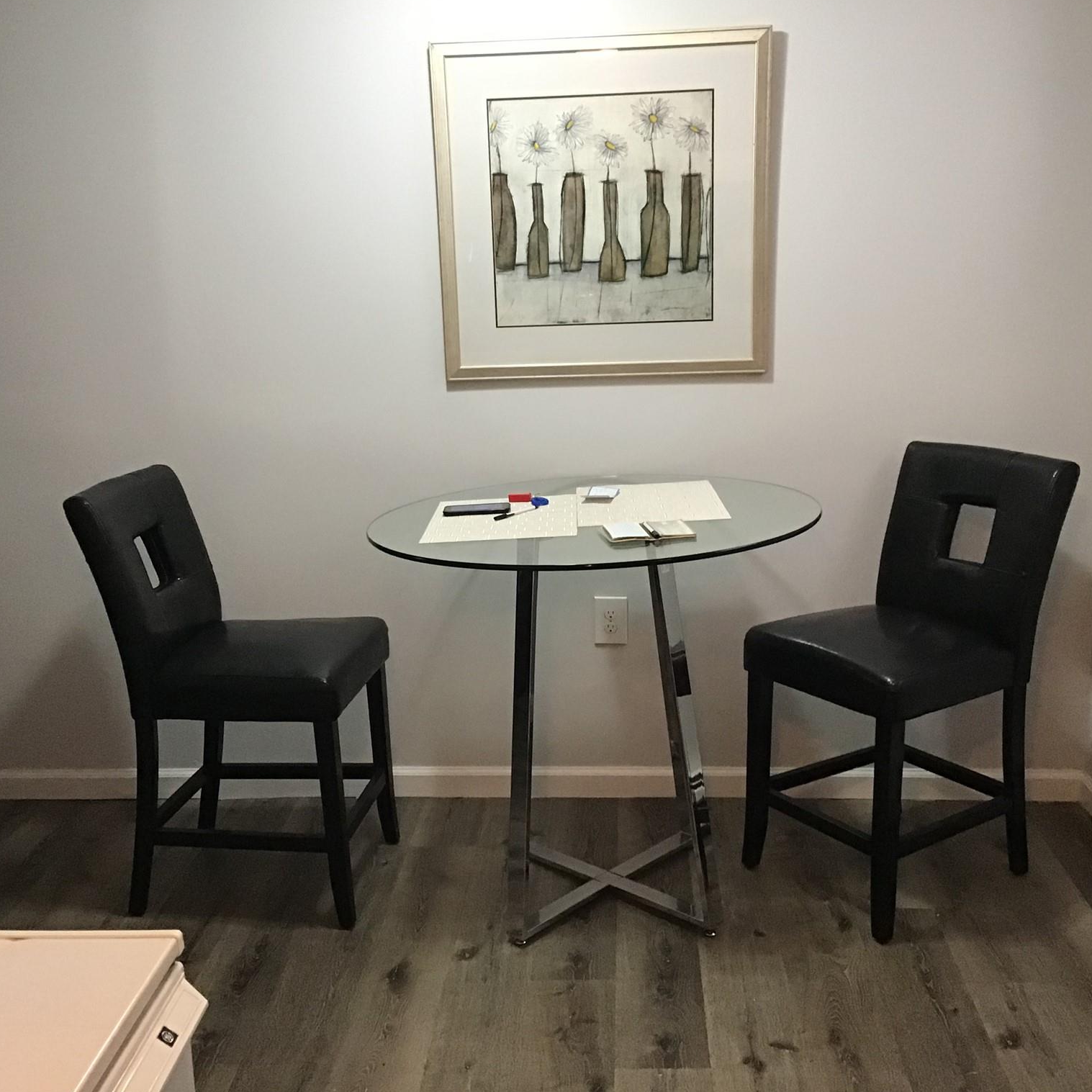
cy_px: 542
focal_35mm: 37
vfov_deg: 44.9
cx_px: 535
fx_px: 1321
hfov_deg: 44.9
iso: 160
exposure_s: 1/30
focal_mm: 3.3
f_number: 2.4
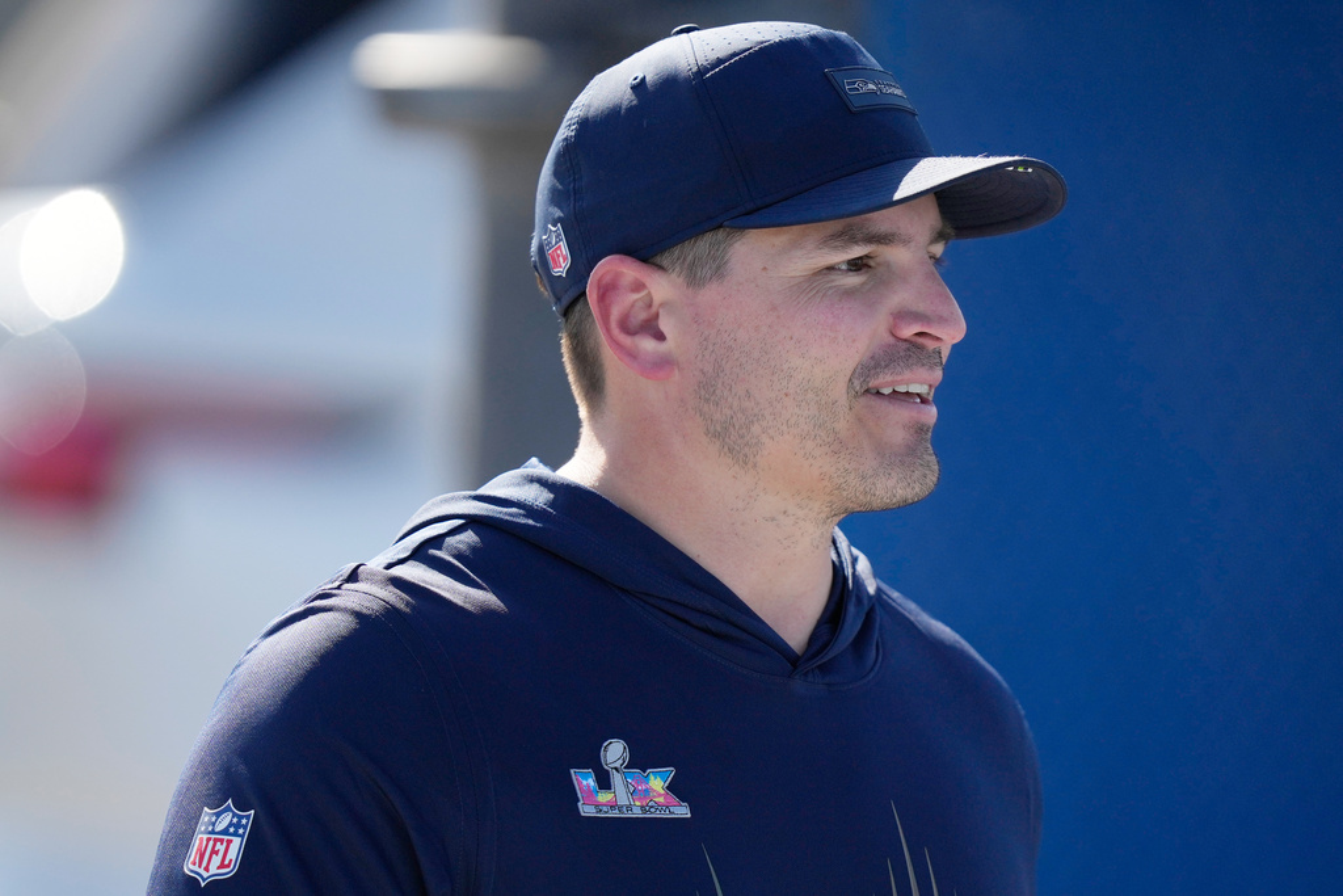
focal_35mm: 600
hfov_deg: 3.4
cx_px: 672
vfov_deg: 2.3
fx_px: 22385
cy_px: 448
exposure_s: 1/6400
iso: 400
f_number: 2.8
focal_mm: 400
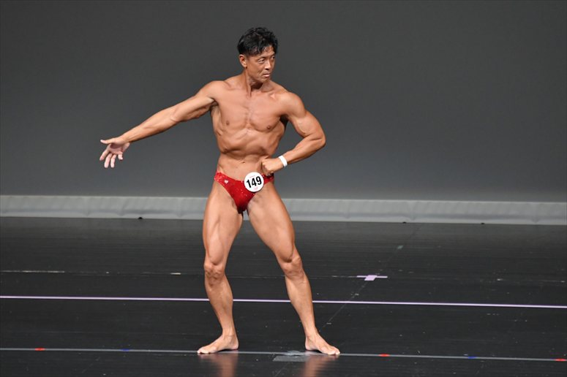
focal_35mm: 375
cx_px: 284
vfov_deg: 3.7
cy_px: 188
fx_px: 5903
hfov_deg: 5.5
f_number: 5.6
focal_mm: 250
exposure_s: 1/400
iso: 4000
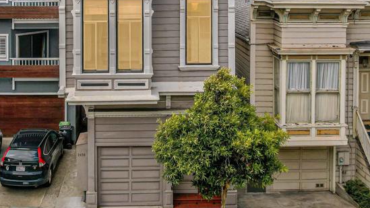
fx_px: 422
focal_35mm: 43
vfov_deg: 26.7
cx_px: 156
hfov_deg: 47.2
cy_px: 19
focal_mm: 8.38
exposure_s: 1/2500
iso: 100
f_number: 2.8
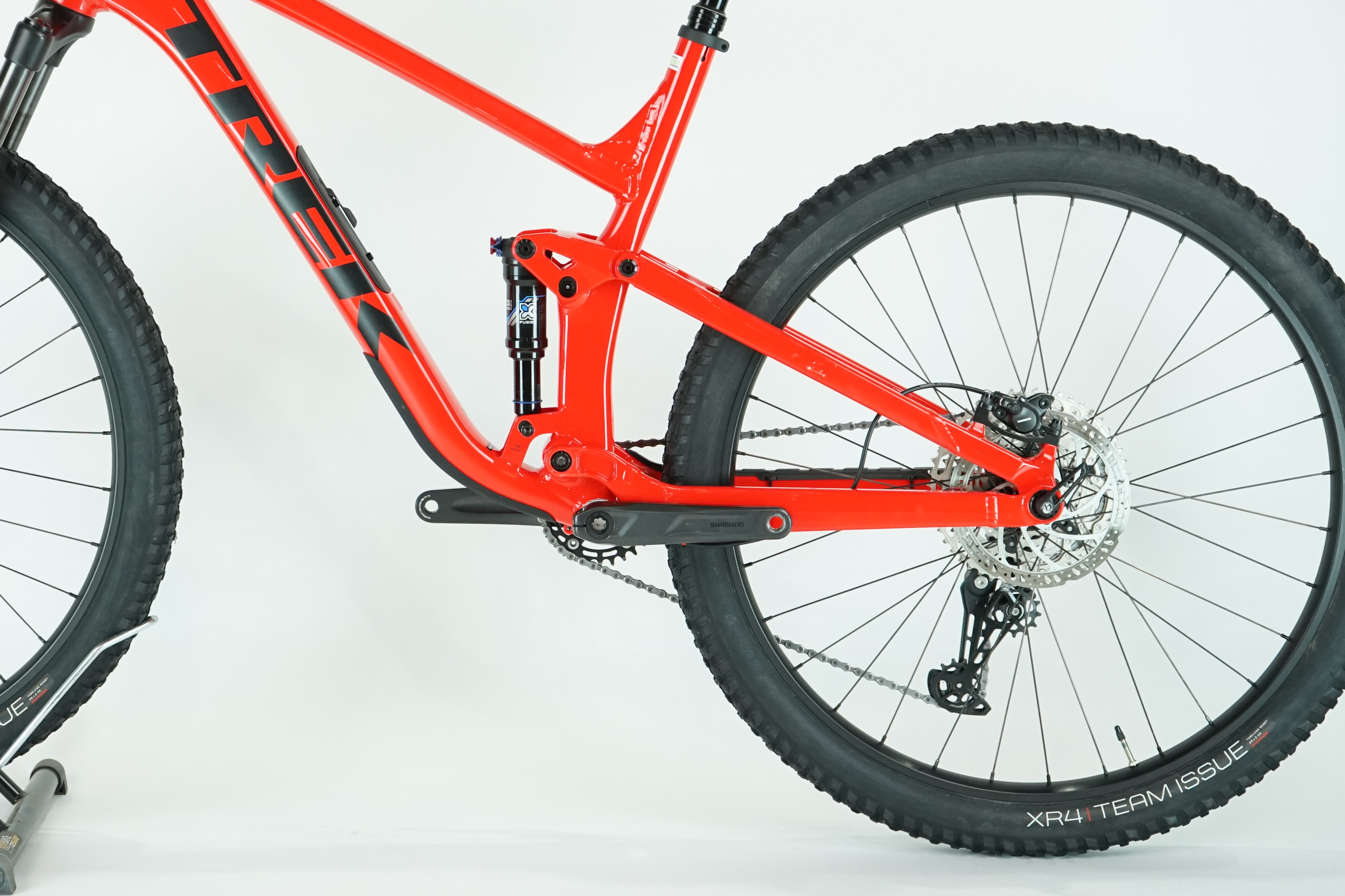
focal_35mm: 84
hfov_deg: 24.1
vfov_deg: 16.2
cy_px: 240
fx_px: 3138
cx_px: 436
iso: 1600
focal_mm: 57
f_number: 5.6
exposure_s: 1/200
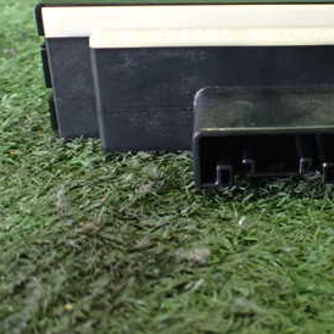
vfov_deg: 28.9
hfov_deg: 28.6
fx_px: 633
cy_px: 69
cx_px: 291
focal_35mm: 58
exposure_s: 1/60
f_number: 2.3
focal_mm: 5.4
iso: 800
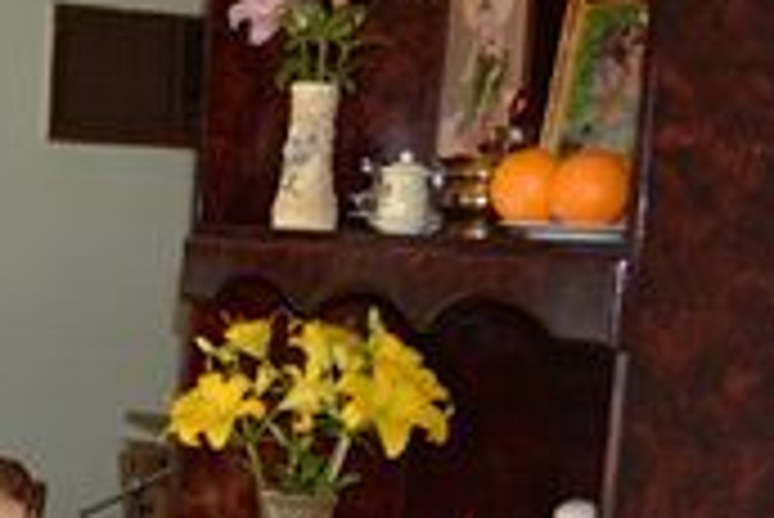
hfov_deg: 21.9
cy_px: 457
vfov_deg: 16.5
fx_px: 1764
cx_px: -266
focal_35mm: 82
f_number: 3.8
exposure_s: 1/125
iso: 400
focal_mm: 20
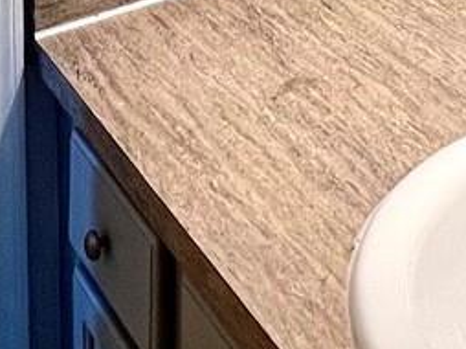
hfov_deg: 22.6
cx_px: 497
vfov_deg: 12.9
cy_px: -529
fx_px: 1103
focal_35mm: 82
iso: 80
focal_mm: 1.57
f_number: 1.8
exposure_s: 1/120
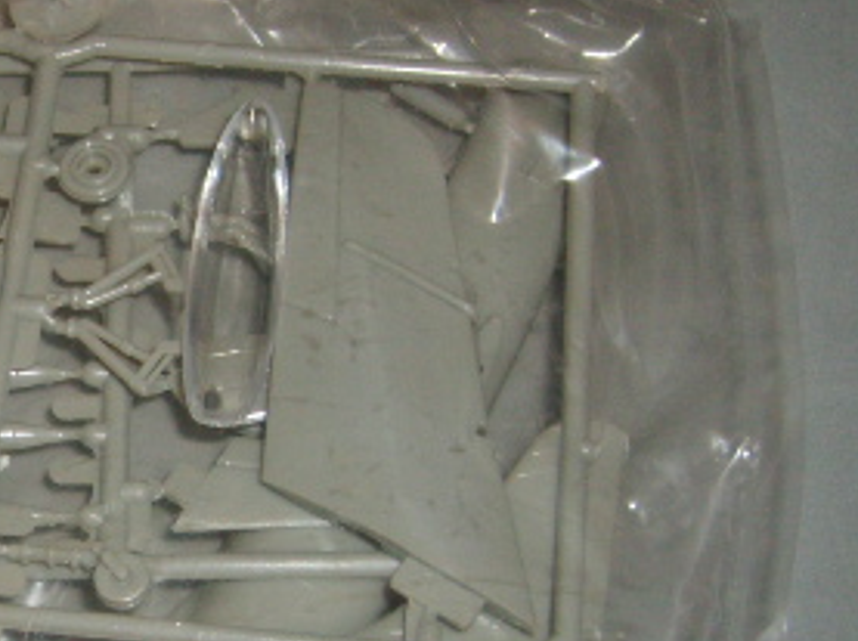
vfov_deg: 18.1
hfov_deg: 23.0
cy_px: 483
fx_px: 2005
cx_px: -31
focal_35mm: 81
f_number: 2.8
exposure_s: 1/45
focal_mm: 5.8
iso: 100
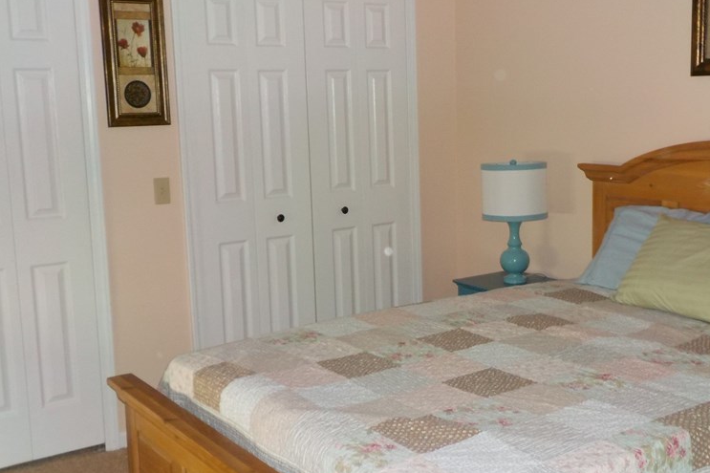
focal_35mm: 43
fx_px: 848
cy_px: 239
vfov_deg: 31.2
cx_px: 427
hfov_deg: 45.2
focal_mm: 4.1
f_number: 3.3
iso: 200
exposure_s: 1/30
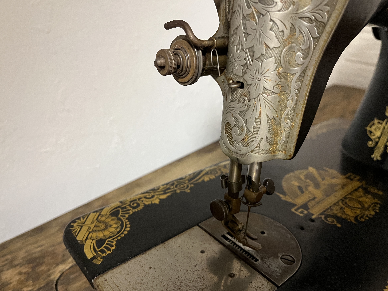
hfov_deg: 65.3
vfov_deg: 51.3
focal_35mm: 27
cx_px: 189
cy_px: 150
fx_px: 303
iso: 400
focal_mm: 5.1
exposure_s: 1/50
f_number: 1.6
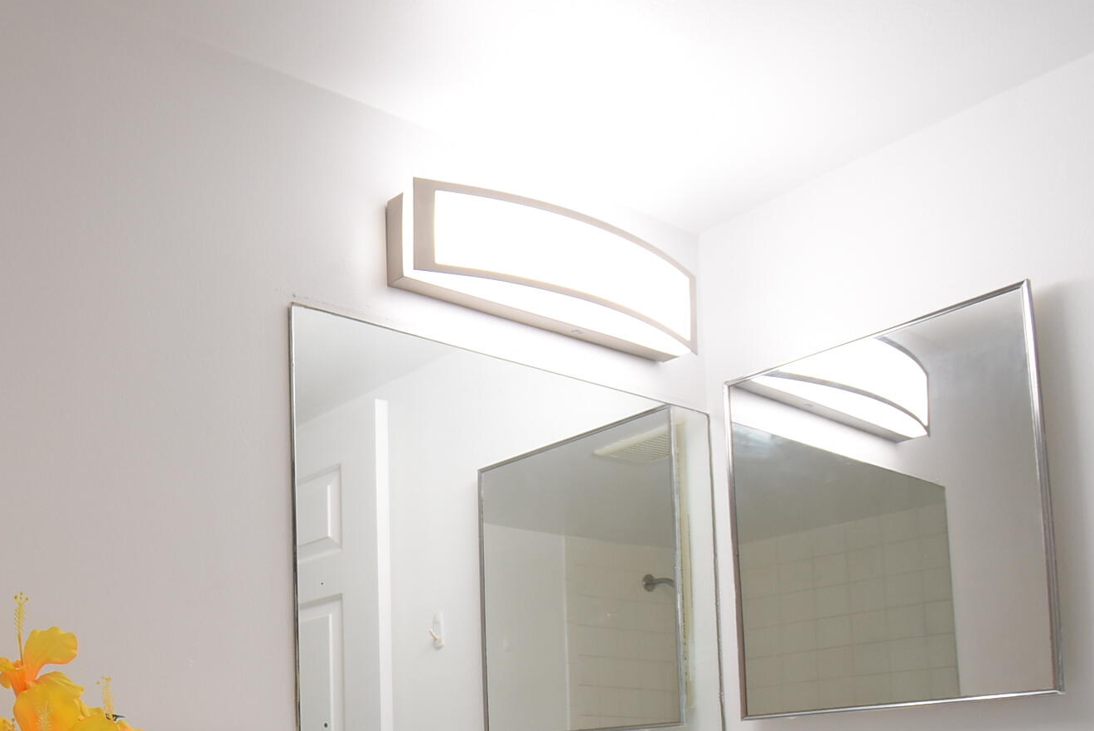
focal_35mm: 34
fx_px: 1034
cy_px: 765
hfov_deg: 47.0
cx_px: 14
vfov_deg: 34.6
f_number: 4.5
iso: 400
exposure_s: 1/60
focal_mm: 10
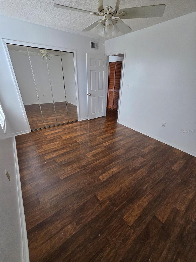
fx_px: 98
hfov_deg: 89.9
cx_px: 98
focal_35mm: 13
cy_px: 131
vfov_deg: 106.2
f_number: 2.2
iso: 160
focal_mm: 2.2
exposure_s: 1/359
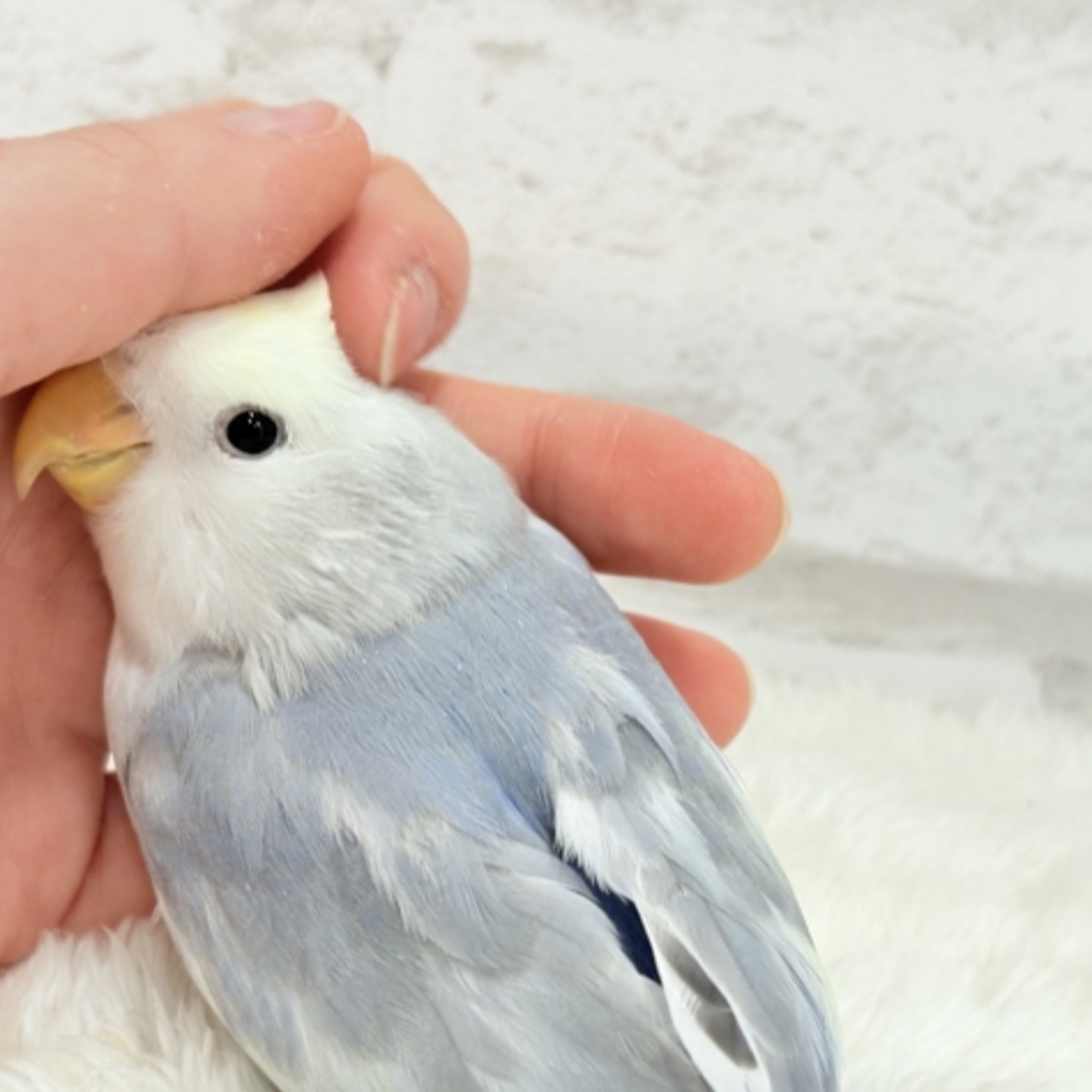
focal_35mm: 62
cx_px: 627
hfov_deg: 27.7
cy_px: 548
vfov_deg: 27.7
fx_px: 2213
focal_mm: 5.96
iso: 50
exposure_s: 1/50
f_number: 1.6
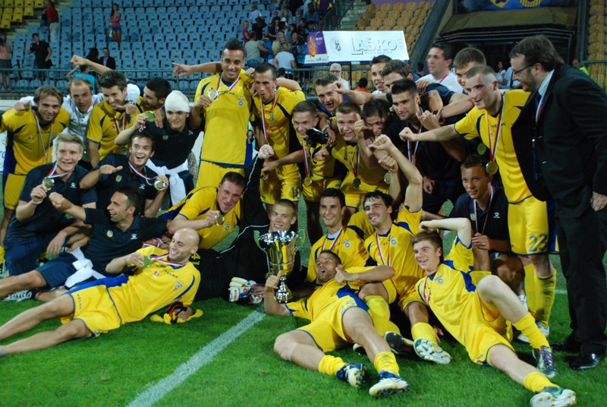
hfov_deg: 41.1
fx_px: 811
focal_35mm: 48
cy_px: 204
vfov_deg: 28.2
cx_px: 304
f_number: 4.2
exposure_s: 1/125
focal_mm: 32
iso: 1000
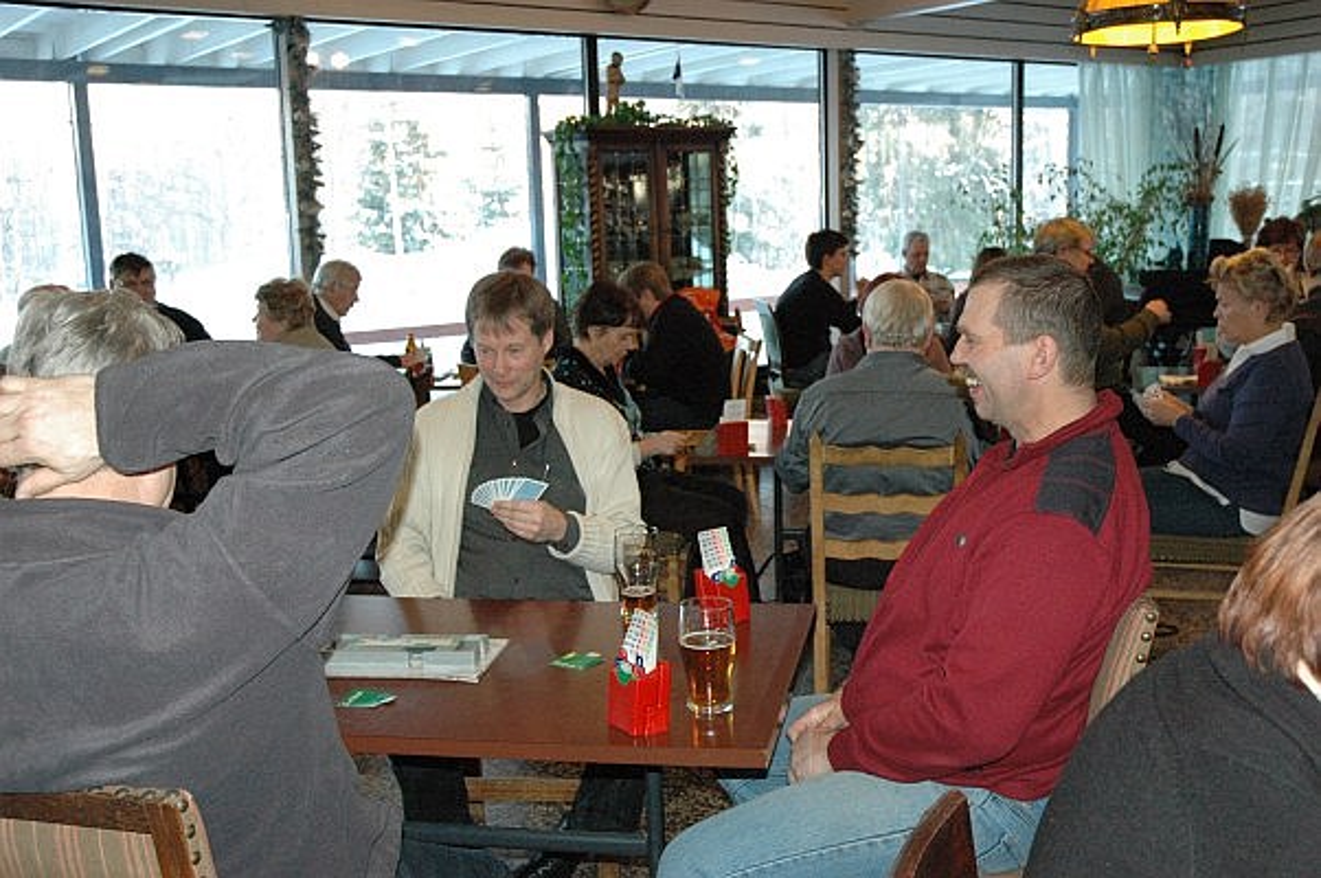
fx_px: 1484
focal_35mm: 40
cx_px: 660
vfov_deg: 32.9
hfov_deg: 48.0
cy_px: 439
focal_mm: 27
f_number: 5
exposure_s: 1/60
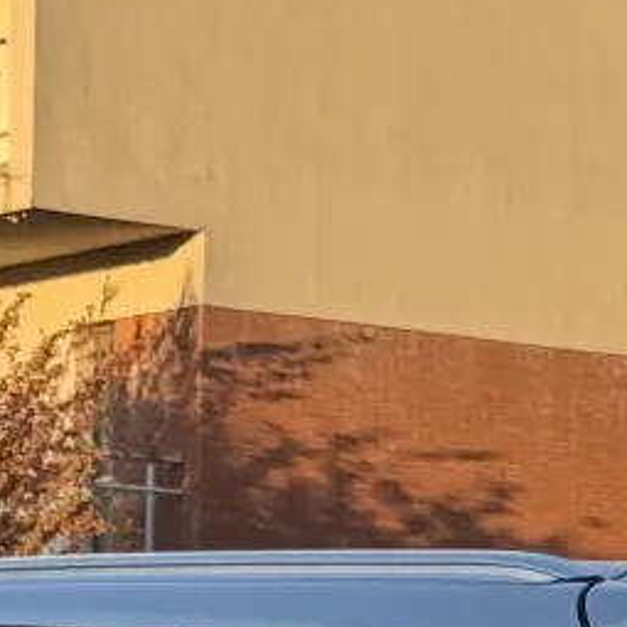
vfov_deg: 7.1
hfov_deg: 7.3
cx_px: 253
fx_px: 4918
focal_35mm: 240
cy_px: 1040
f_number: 1.78
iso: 64
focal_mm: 6.76
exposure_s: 1/488
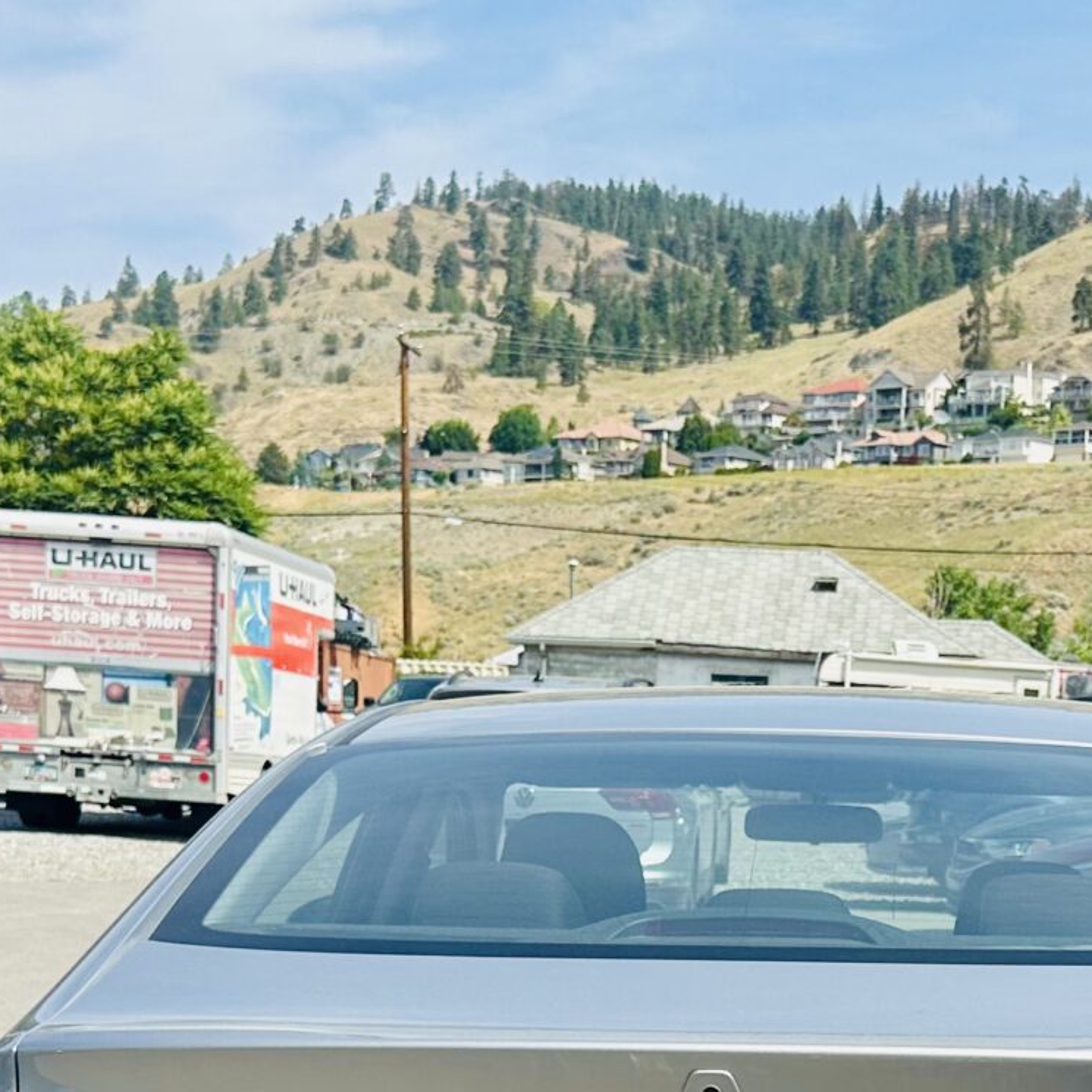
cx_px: 898
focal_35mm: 73
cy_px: 1115
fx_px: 2605
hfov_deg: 23.3
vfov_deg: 22.7
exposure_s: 1/4545
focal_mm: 6.86
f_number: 1.78
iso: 80
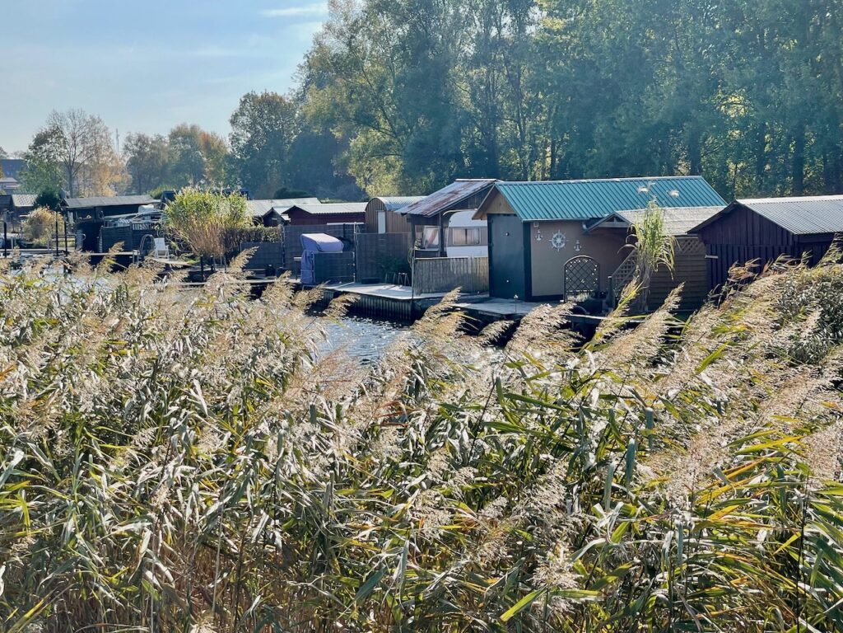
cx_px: 422
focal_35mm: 64
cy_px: 316
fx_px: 1559
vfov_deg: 22.9
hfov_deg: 30.3
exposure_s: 1/815
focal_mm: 7.5
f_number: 2.2
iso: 20
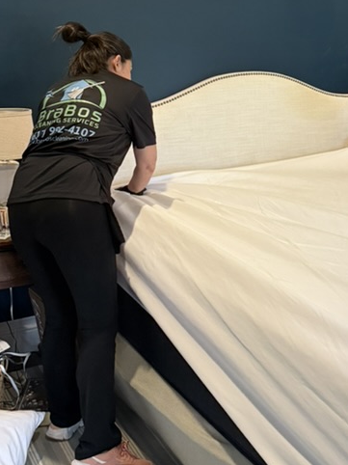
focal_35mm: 51
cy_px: 127
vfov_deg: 36.8
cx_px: 269
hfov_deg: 28.0
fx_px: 684
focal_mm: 6.76
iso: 400
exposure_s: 1/60
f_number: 1.78
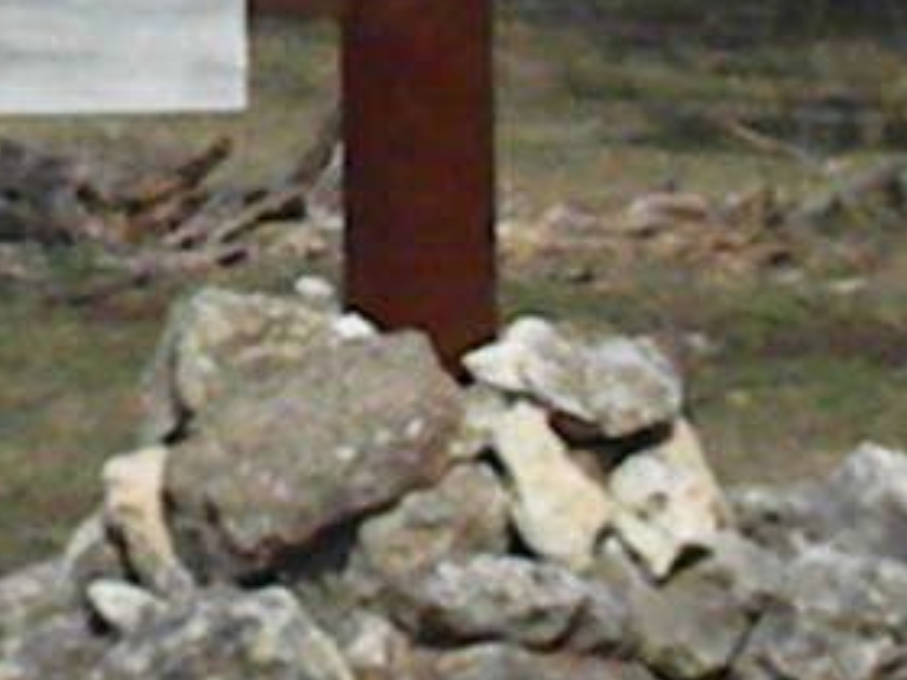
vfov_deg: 3.1
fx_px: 12708
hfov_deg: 4.1
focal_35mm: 485
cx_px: -674
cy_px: -249
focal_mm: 15
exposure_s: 1/732
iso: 640
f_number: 14
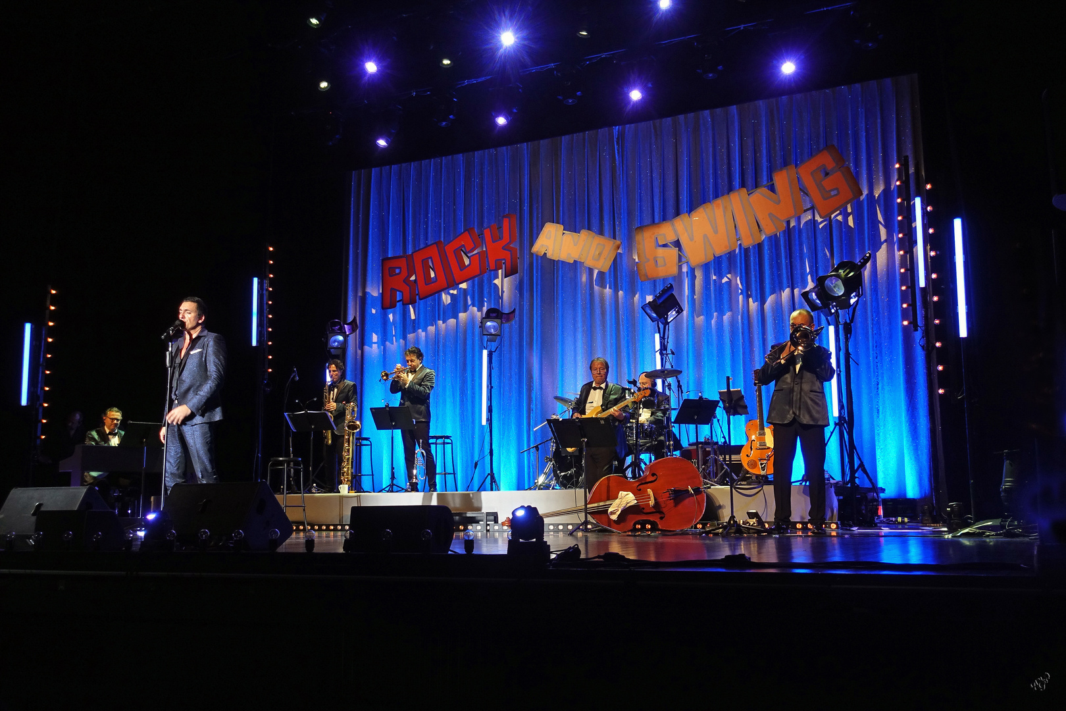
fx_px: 1096
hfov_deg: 51.9
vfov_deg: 35.9
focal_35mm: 37
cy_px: 356
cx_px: 533
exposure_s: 1/40
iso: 500
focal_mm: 13.72
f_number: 2.8
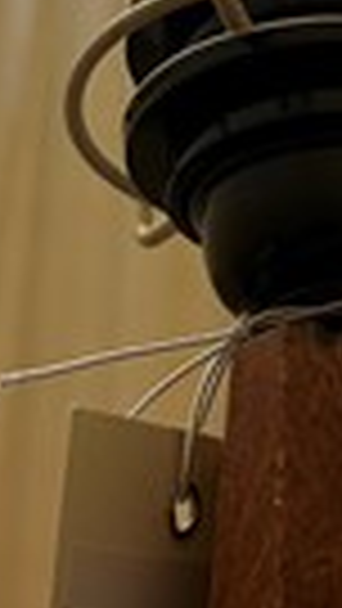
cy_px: 0
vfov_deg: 24.2
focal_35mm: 84
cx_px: 315
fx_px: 1353
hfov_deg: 14.2
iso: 100
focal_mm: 5.1
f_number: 1.6
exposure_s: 1/50
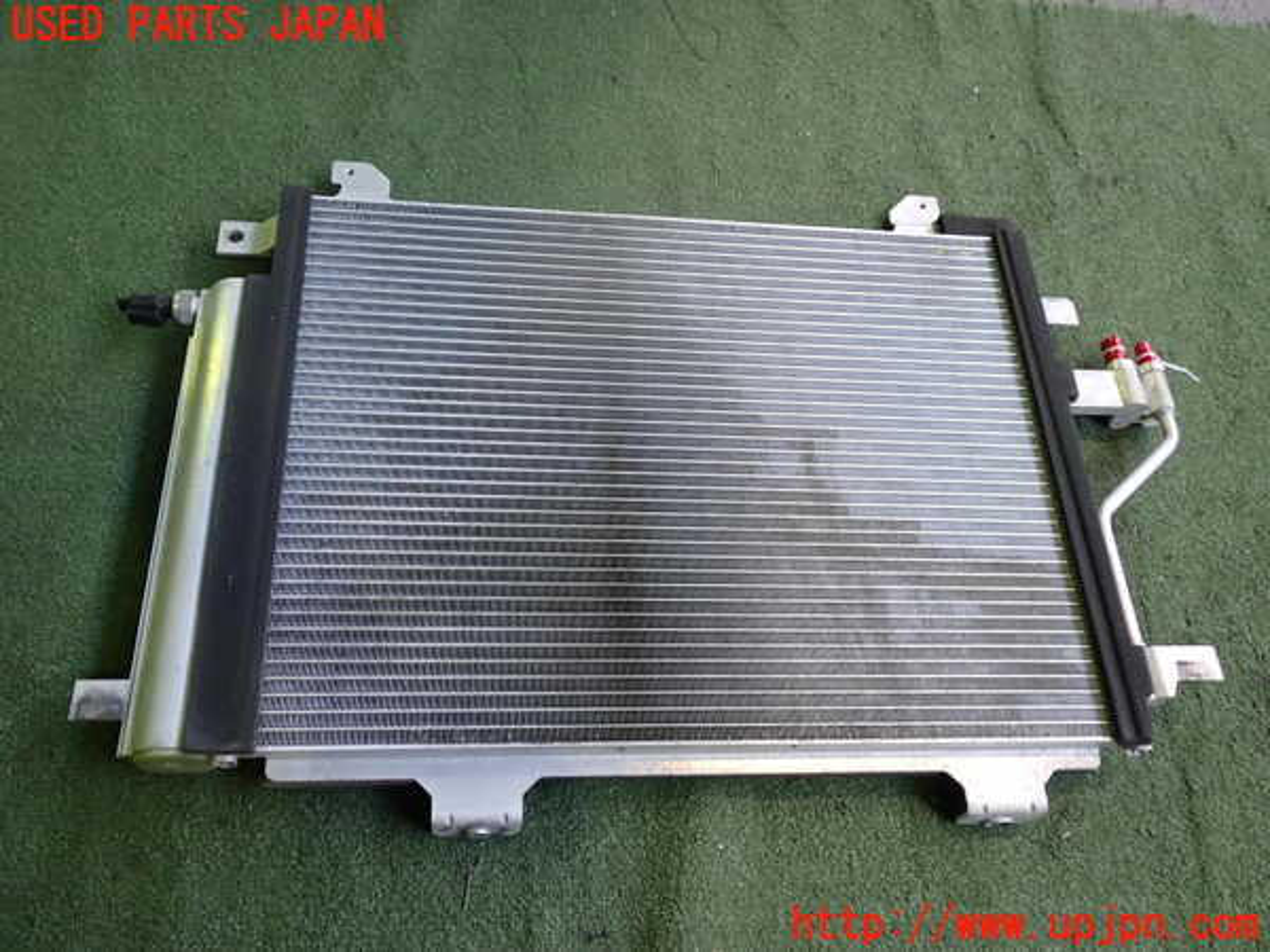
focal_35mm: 30
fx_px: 1101
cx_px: 635
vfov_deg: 46.8
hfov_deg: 60.0
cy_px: 476
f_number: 2.3
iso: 200
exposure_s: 1/50
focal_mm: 5.4
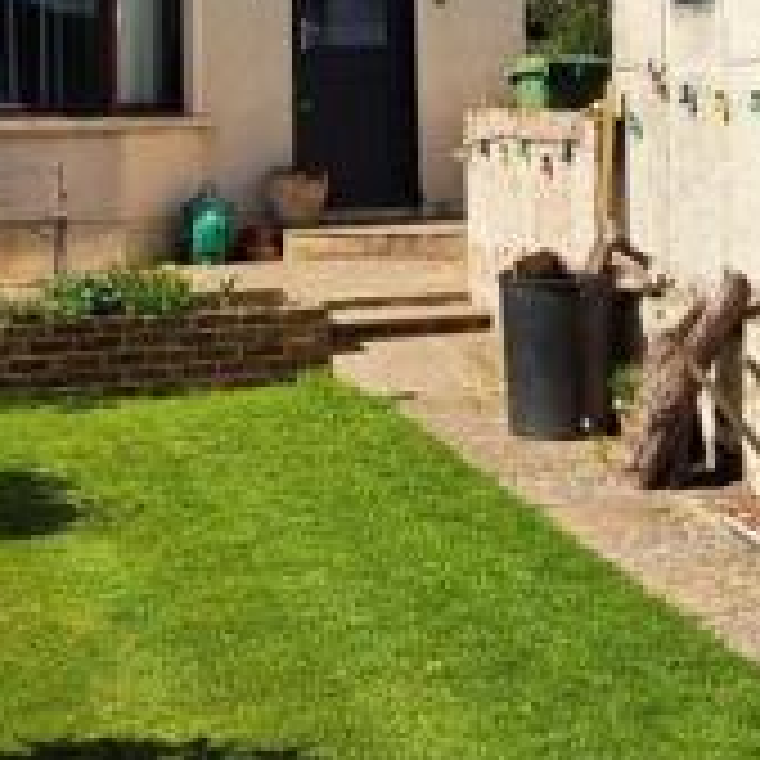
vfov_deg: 22.5
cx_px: 371
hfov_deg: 23.7
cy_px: -43
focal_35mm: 73
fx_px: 1813
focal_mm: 5.23
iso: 50
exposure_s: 1/1667
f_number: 1.8
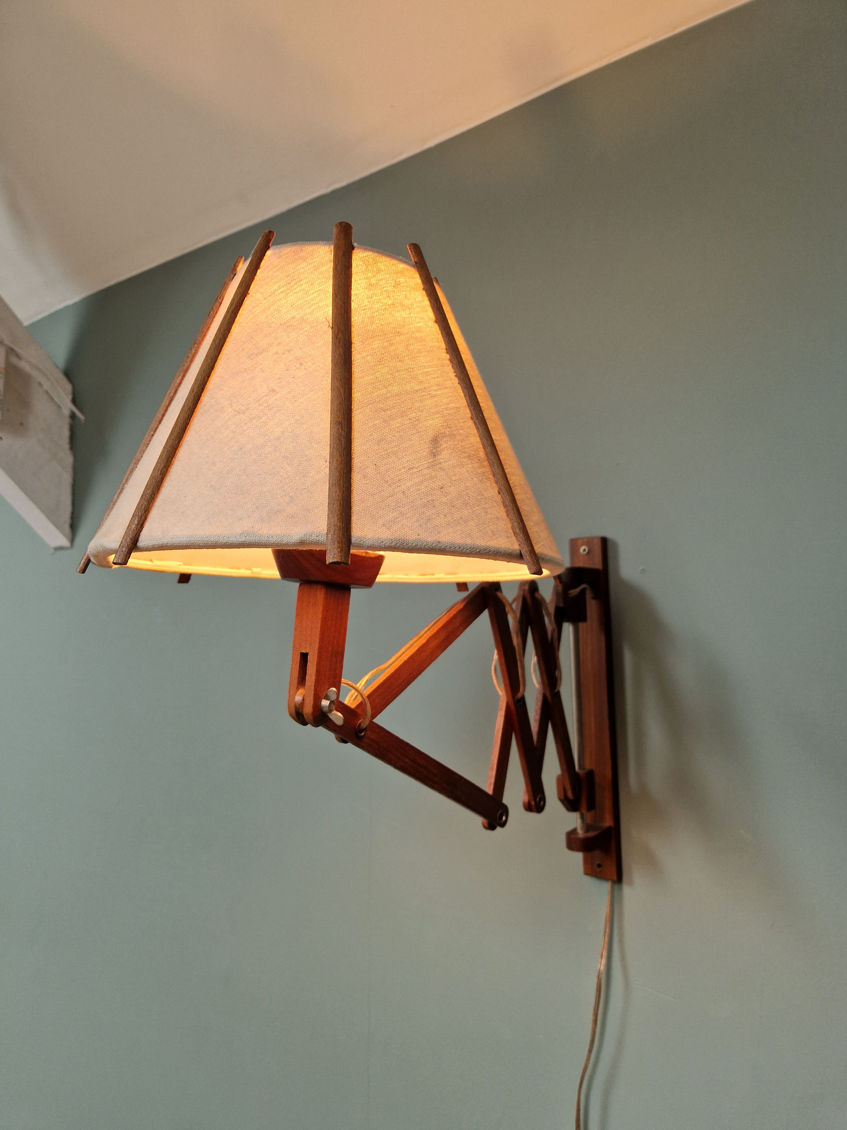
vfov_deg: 73.9
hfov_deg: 58.9
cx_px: 424
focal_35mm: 23
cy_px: 565
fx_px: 750
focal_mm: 5.4
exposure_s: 1/100
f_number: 1.8
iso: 100
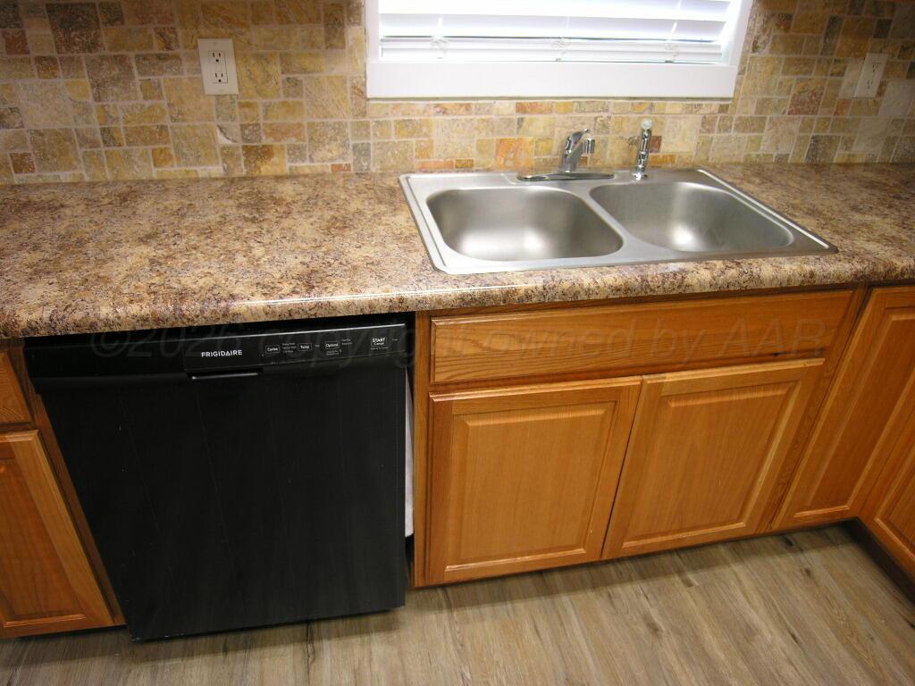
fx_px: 634
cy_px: 343
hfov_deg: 71.6
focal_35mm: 24
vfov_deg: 56.8
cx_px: 458
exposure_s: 1/10.6
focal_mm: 6.1
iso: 50
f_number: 2.6
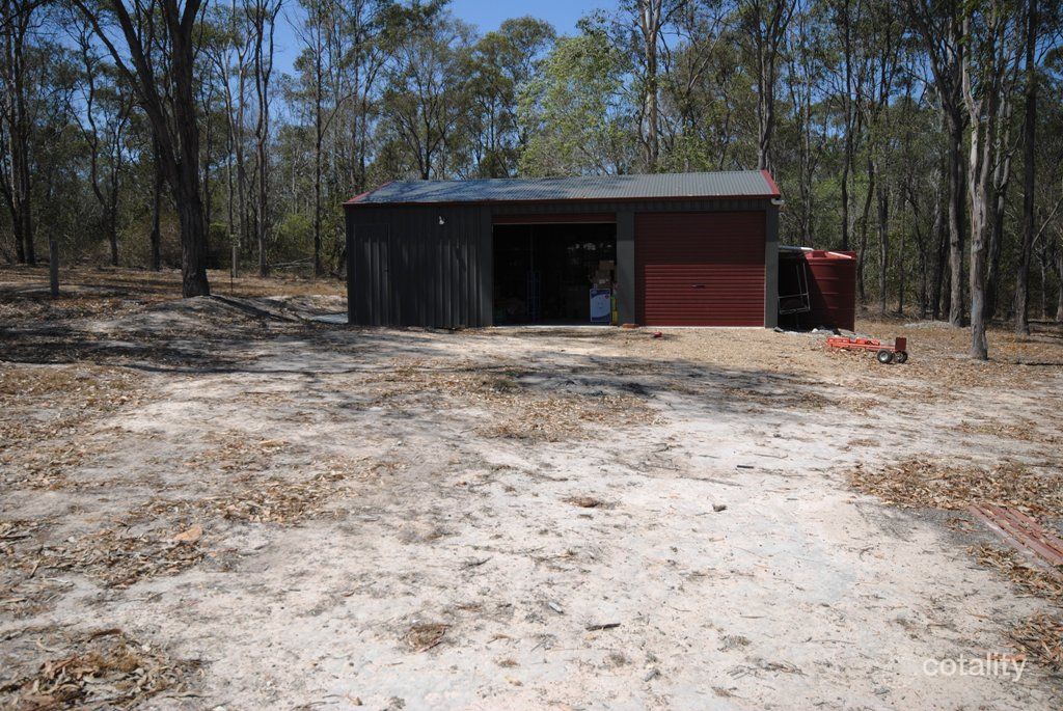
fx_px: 887
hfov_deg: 61.9
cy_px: 356
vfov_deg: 43.7
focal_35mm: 30
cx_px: 532
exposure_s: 1/250
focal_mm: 20
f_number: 8
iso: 100
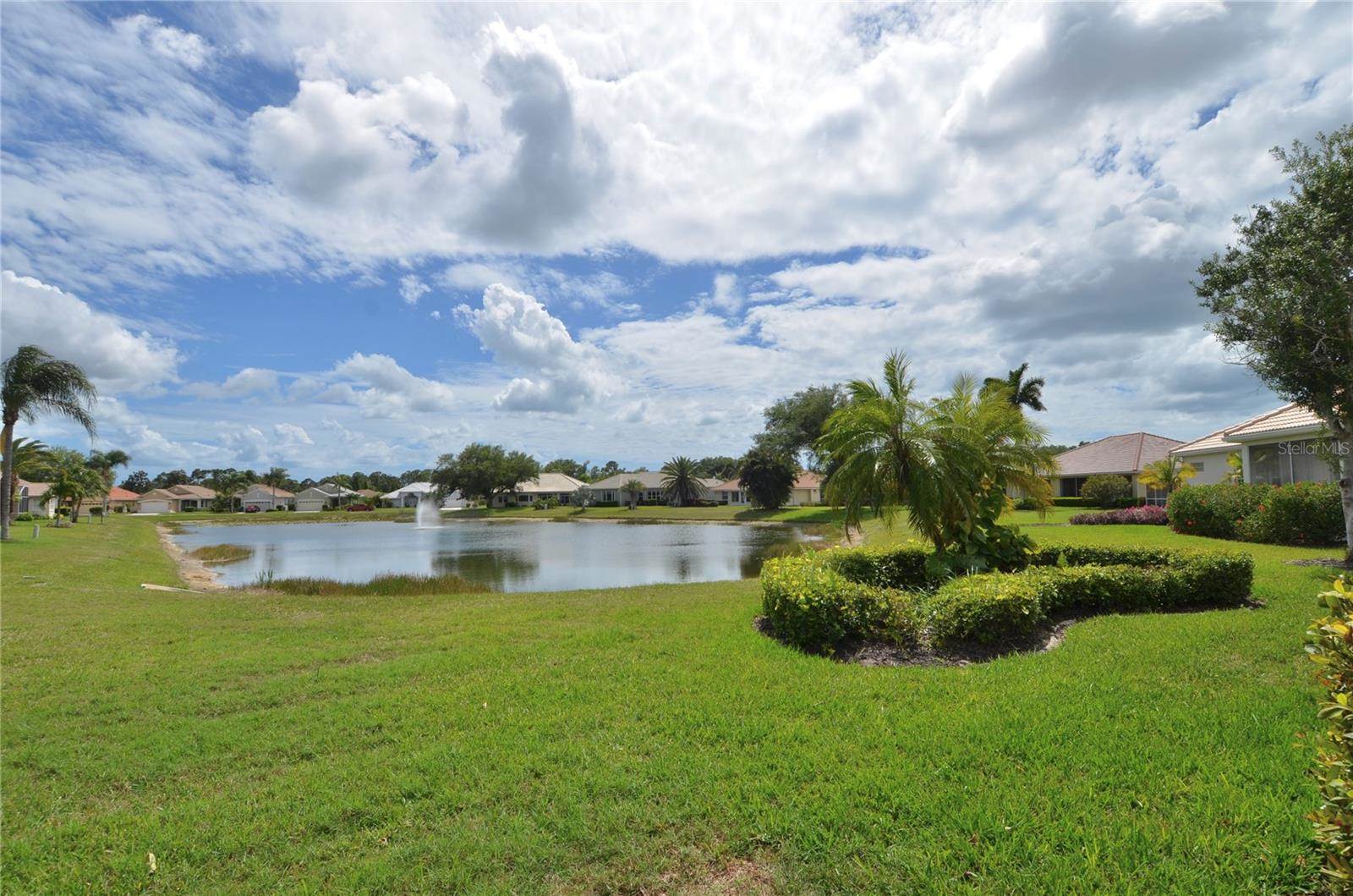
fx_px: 1350
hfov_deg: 53.2
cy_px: 448
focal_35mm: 36
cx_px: 676
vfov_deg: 36.7
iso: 100
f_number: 10
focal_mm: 24
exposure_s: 1/400
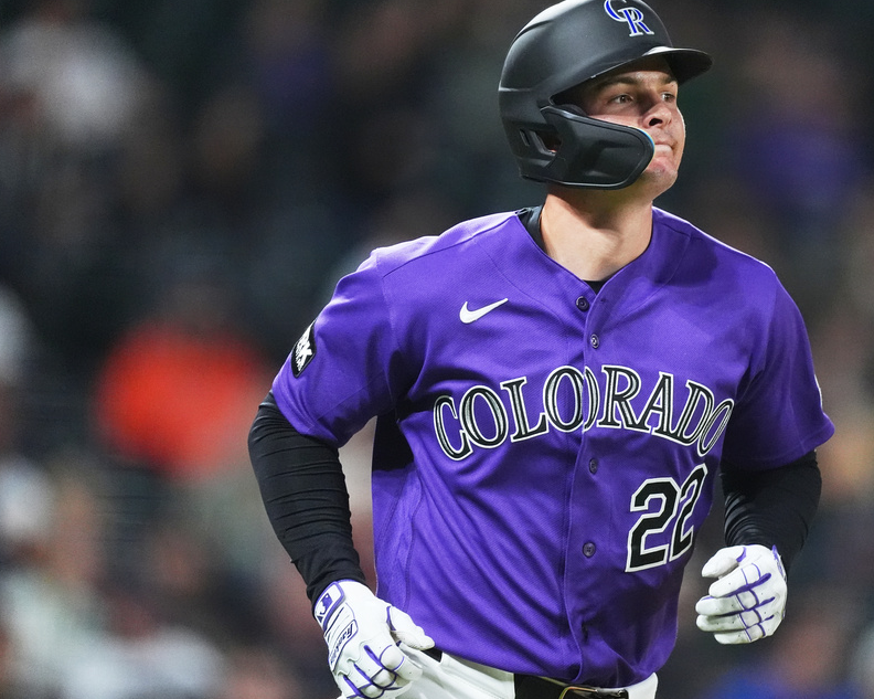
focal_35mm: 728
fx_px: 18824
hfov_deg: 2.7
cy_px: 345
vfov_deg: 2.1
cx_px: 548
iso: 6400
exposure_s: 1/1600
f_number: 4
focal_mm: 600
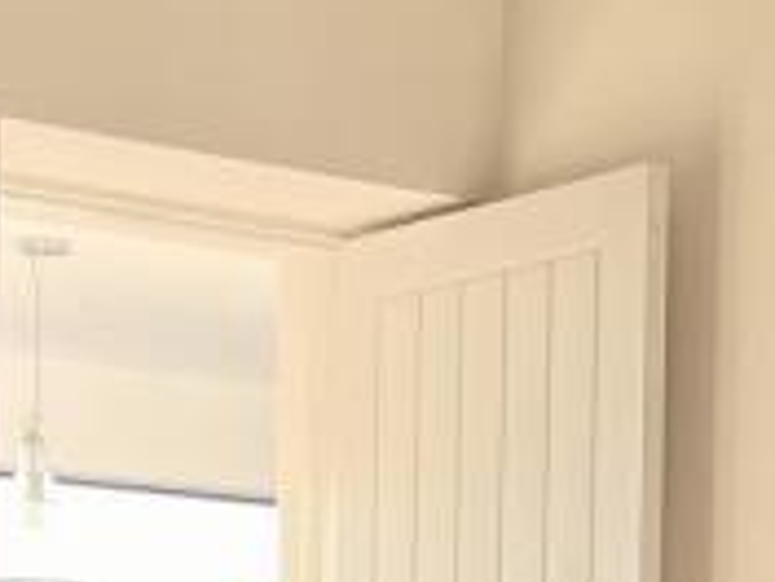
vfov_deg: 9.5
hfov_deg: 13.0
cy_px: 895
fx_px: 3381
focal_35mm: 151
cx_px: 572
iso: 40
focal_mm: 5.1
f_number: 1.6
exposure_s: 1/121
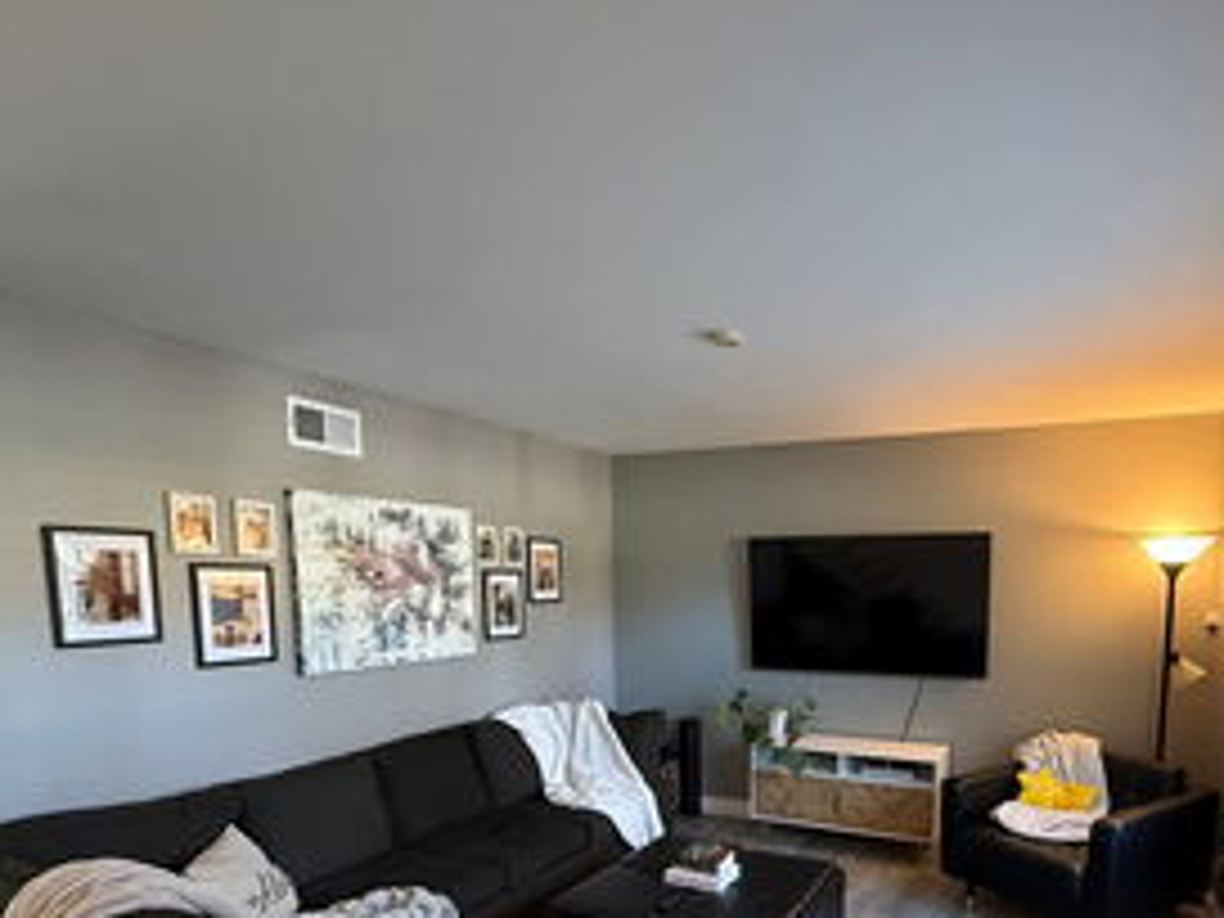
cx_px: 740
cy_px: 670
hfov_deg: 75.5
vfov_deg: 58.4
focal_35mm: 22
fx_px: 778
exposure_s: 1/60
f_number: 2.2
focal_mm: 2.22
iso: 640
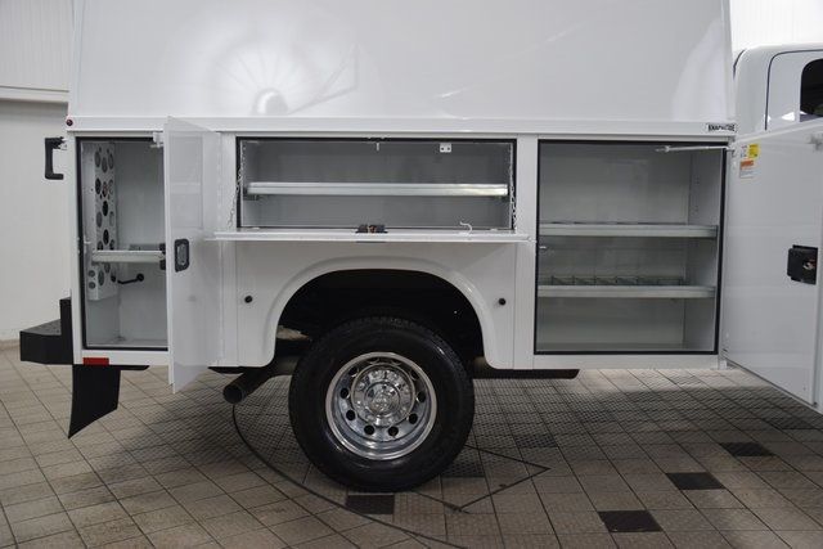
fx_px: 755
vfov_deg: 40.0
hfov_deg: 57.2
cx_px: 412
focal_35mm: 33
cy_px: 274
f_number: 4
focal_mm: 22
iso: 800
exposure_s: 1/60
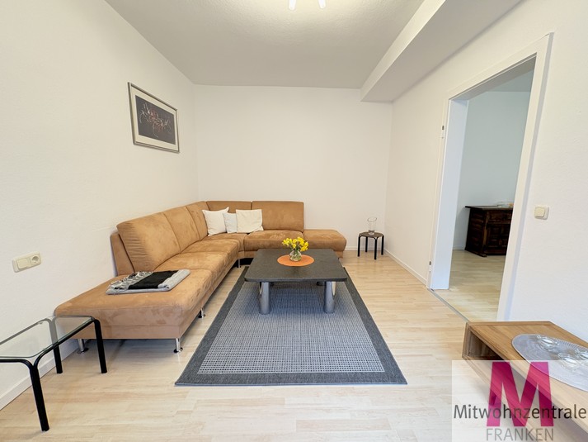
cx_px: 294
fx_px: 238
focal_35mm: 14
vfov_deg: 85.7
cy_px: 221
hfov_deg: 102.1
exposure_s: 1/50
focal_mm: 2.22
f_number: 2.2
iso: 320
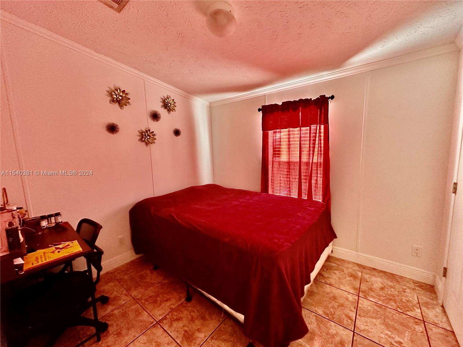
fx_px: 187
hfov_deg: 102.1
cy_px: 174
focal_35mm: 14
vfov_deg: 85.7
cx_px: 232
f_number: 2.2
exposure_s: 1/60
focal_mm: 2.22
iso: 500
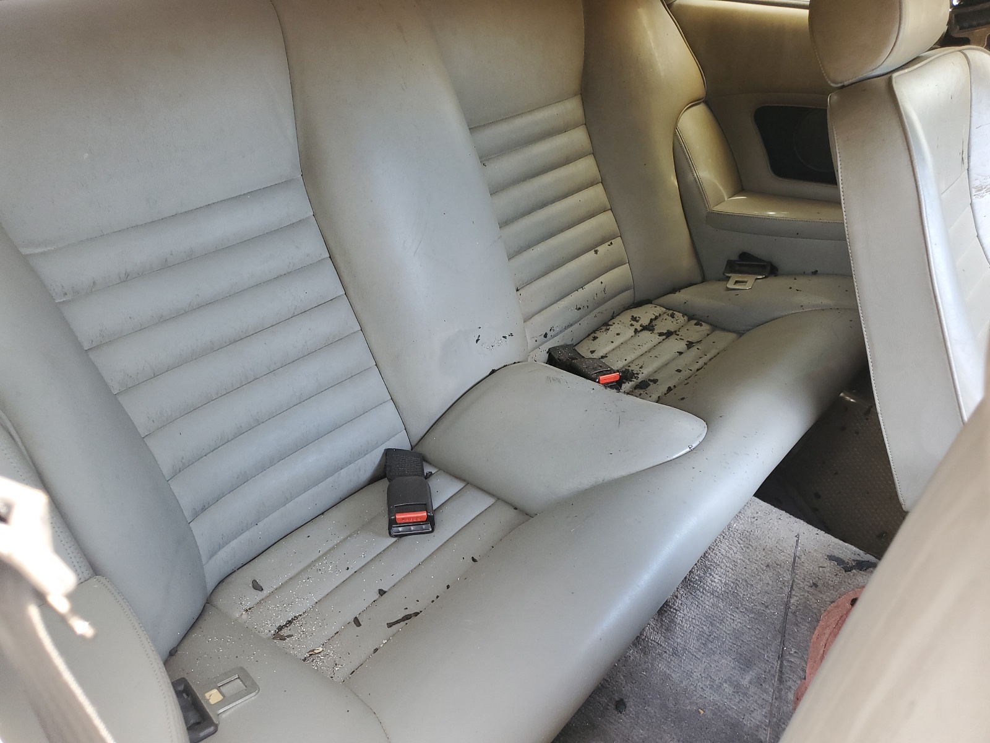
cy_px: 372
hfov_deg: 67.3
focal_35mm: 26
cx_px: 495
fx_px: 744
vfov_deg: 53.1
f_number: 1.5
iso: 84
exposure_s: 1/120
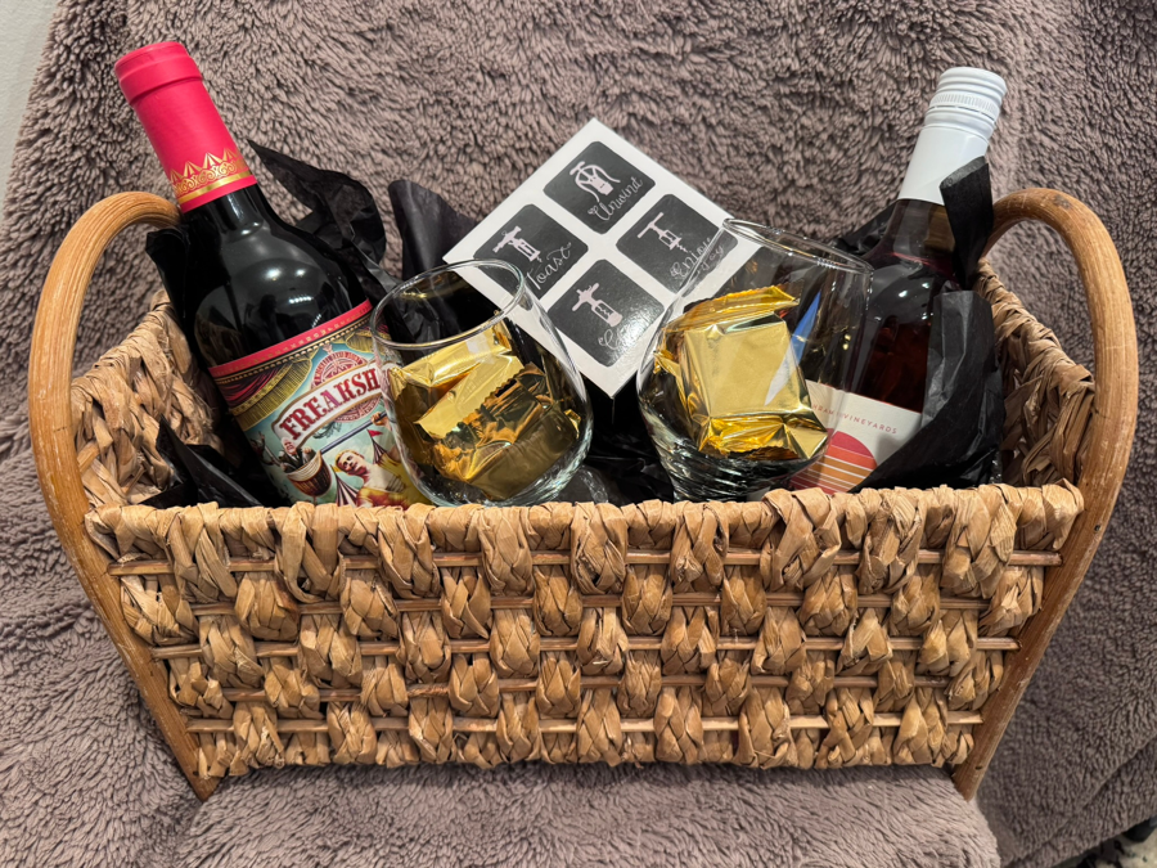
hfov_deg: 71.6
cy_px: 434
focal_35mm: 24
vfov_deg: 56.8
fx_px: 802
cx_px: 578
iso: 400
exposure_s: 1/60
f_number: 1.78
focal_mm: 6.76
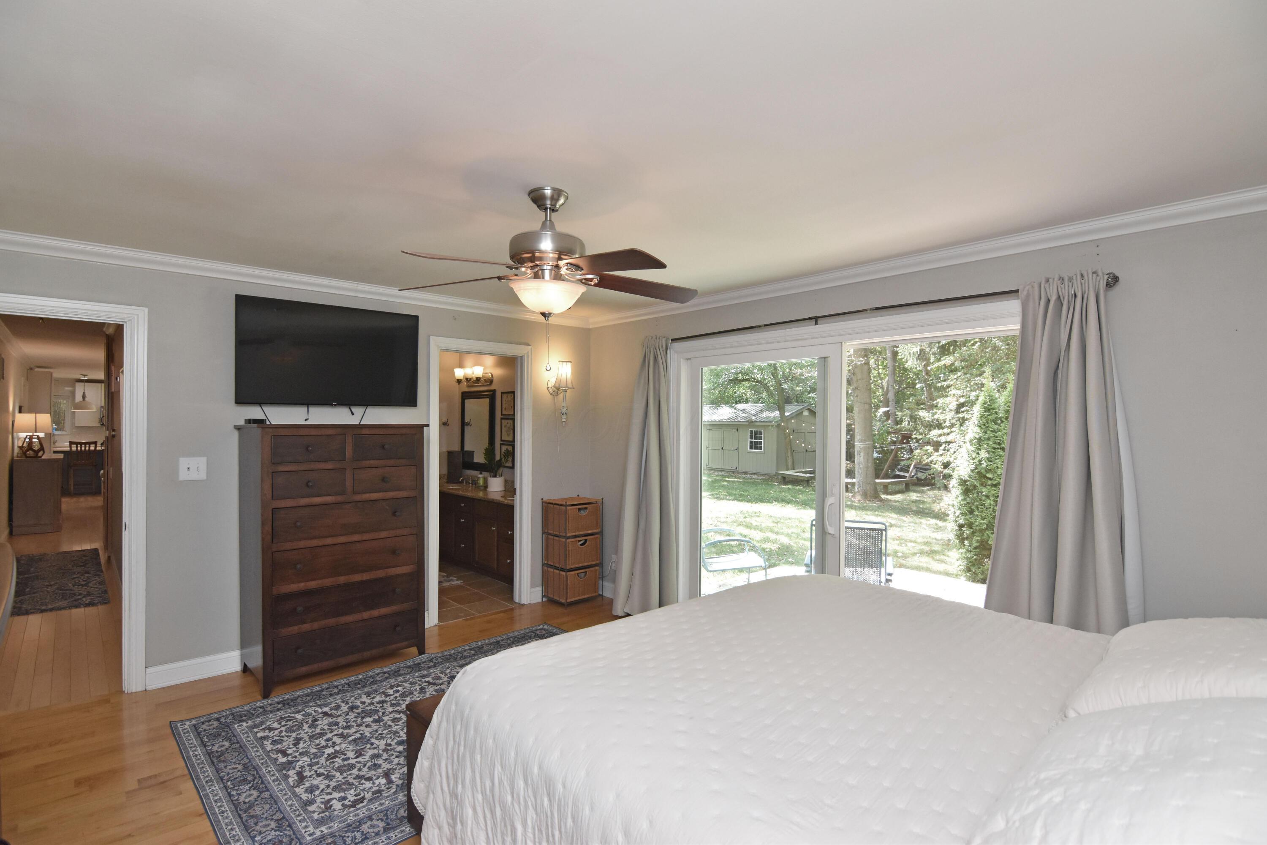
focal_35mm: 16
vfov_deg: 72.1
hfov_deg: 95.0
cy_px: 422
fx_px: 581
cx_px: 634
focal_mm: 11
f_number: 4.5
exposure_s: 1/160
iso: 800
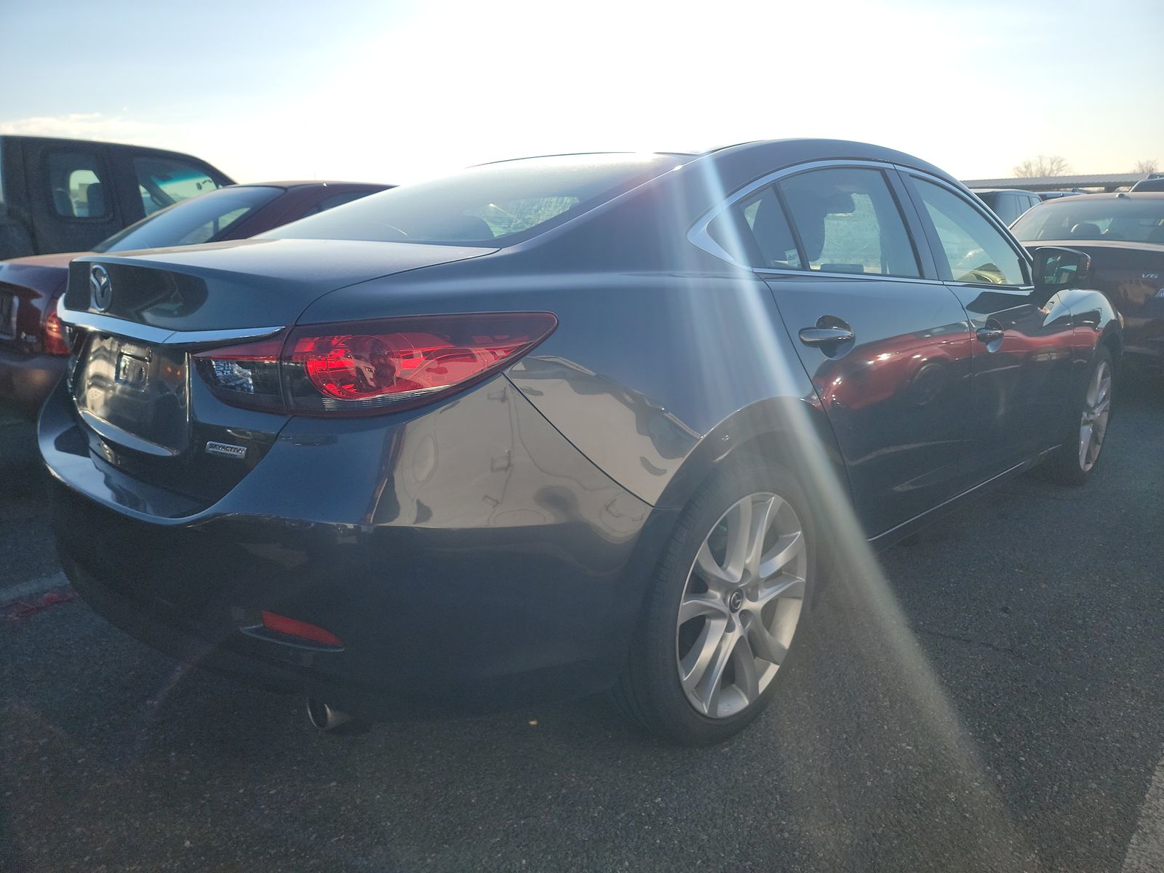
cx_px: 582
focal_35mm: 24
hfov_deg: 71.6
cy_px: 436
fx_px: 807
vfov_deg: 56.8
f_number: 1.8
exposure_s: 1/781
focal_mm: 6.7
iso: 50
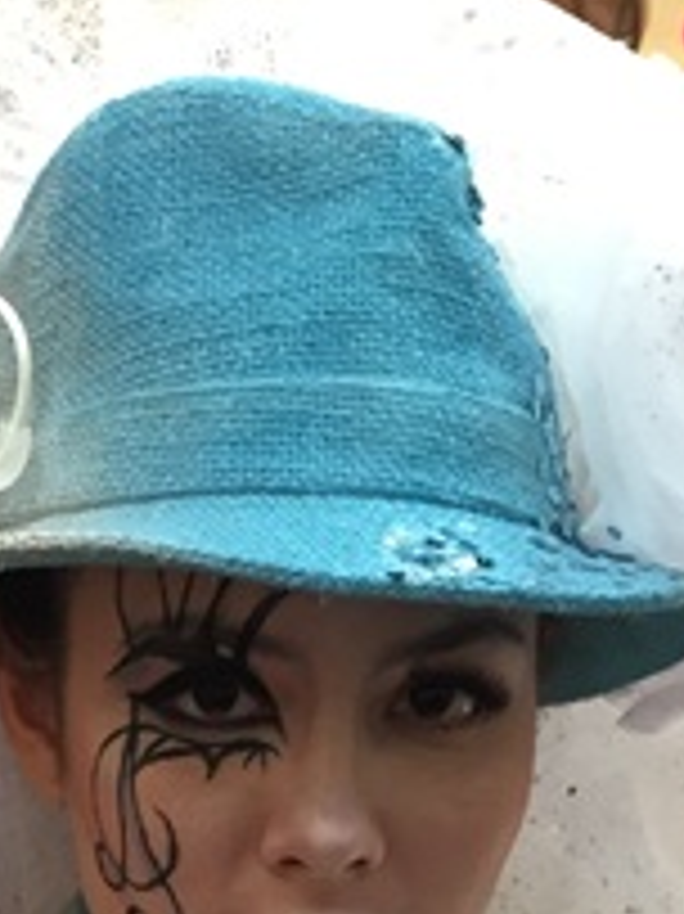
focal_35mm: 100
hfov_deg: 14.5
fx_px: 2637
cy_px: 1346
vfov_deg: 17.7
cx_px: -11
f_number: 2.2
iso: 80
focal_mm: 4.15
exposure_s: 1/30
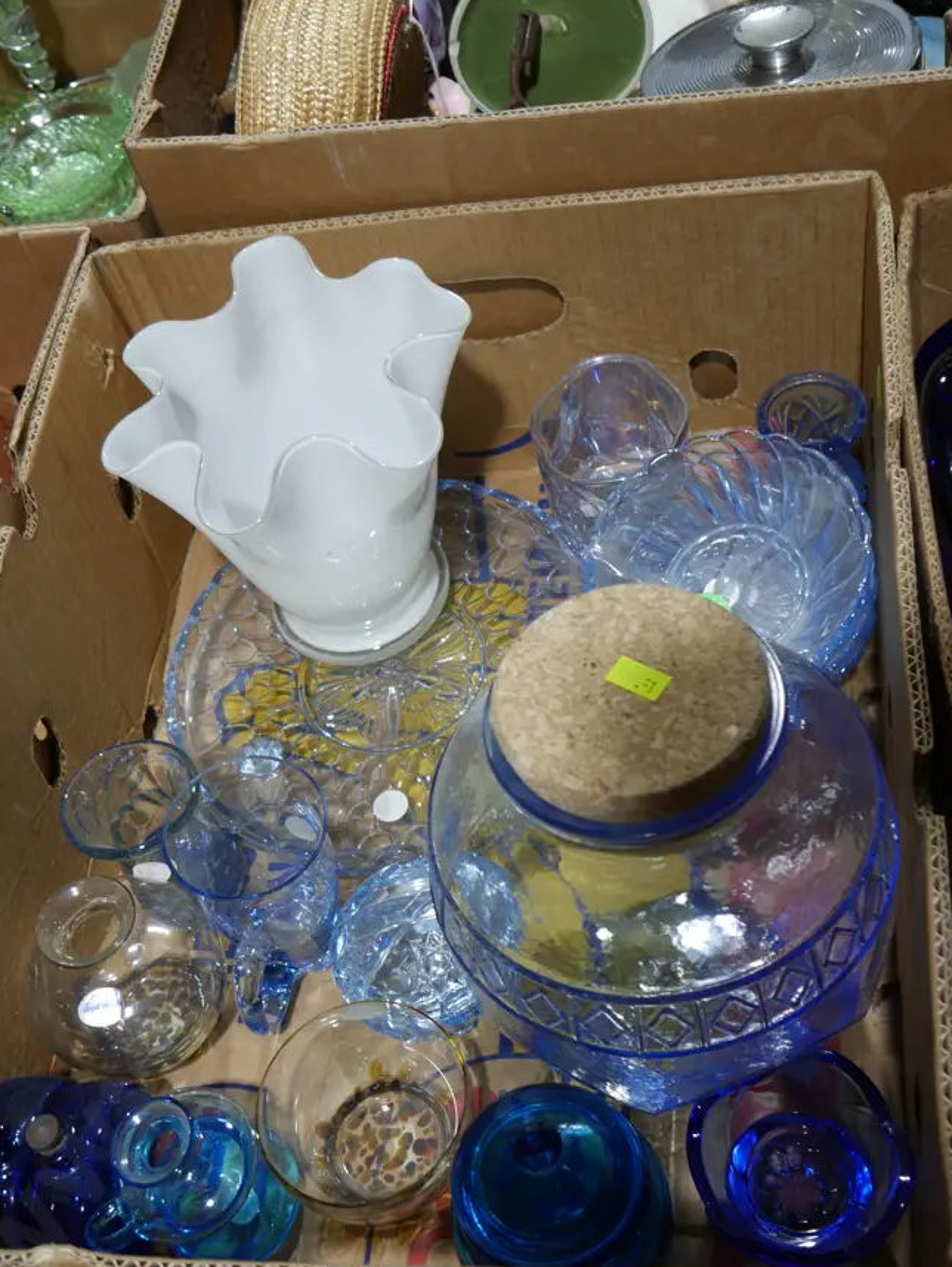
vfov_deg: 43.8
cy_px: 679
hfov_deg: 33.6
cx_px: 447
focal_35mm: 43
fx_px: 1575
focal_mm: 18
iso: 200
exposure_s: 1/60
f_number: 4
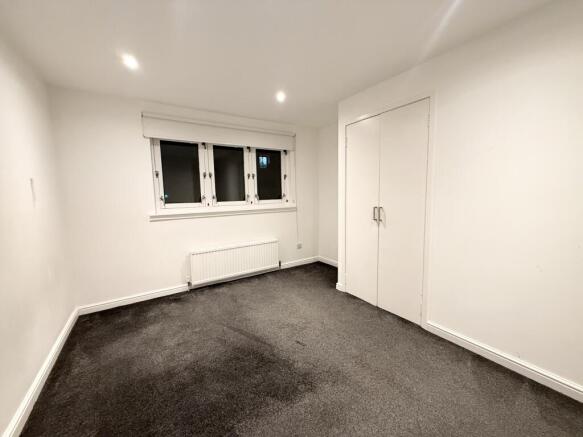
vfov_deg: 85.7
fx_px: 236
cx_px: 292
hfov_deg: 102.1
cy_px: 218
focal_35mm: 14
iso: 500
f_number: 2.2
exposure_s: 1/50
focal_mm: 2.22
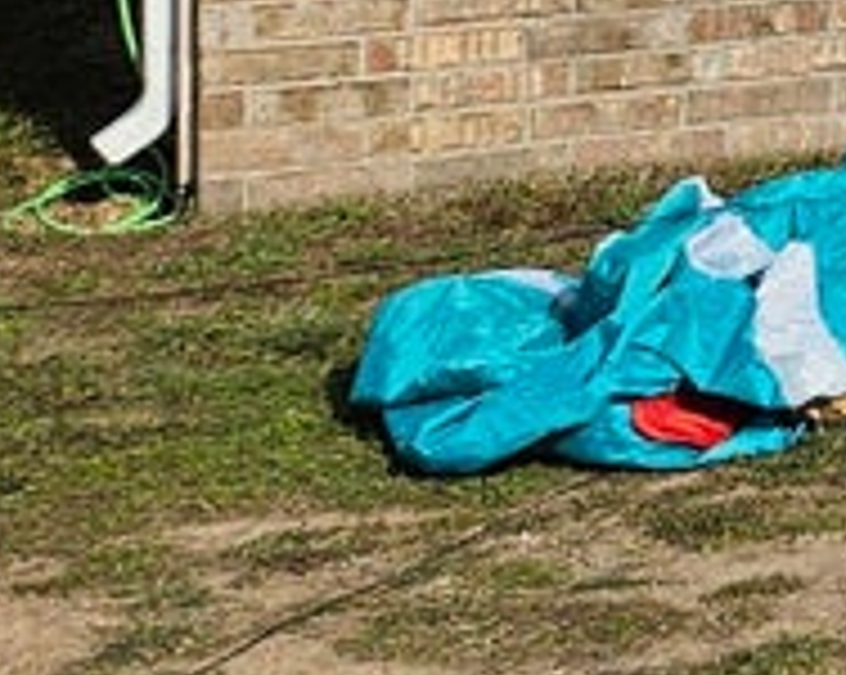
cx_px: 2869
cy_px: -756
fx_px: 4077
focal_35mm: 163
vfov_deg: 8.8
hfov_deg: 8.7
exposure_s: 1/3273
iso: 25
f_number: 1.8
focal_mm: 5.4
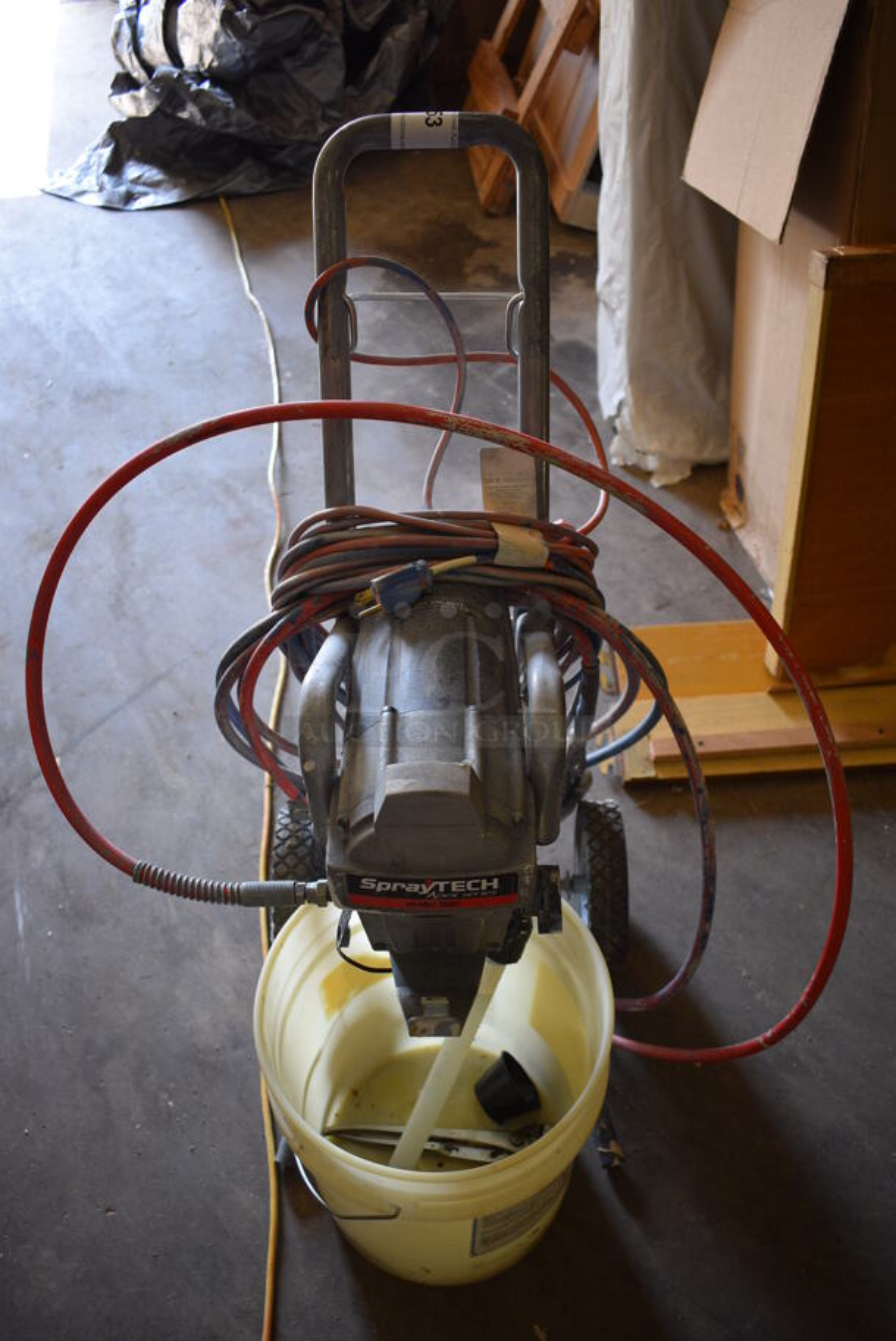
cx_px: 448
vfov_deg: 61.9
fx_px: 1118
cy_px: 670
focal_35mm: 30
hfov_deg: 43.7
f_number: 3.8
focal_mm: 20
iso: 900
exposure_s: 1/125
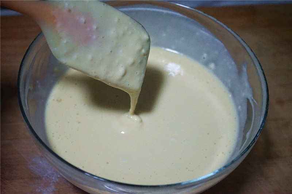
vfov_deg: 22.3
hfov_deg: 32.9
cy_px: 97
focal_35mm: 61
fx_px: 495
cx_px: 146
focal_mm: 61
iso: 6400
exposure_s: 1/160
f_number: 5.6
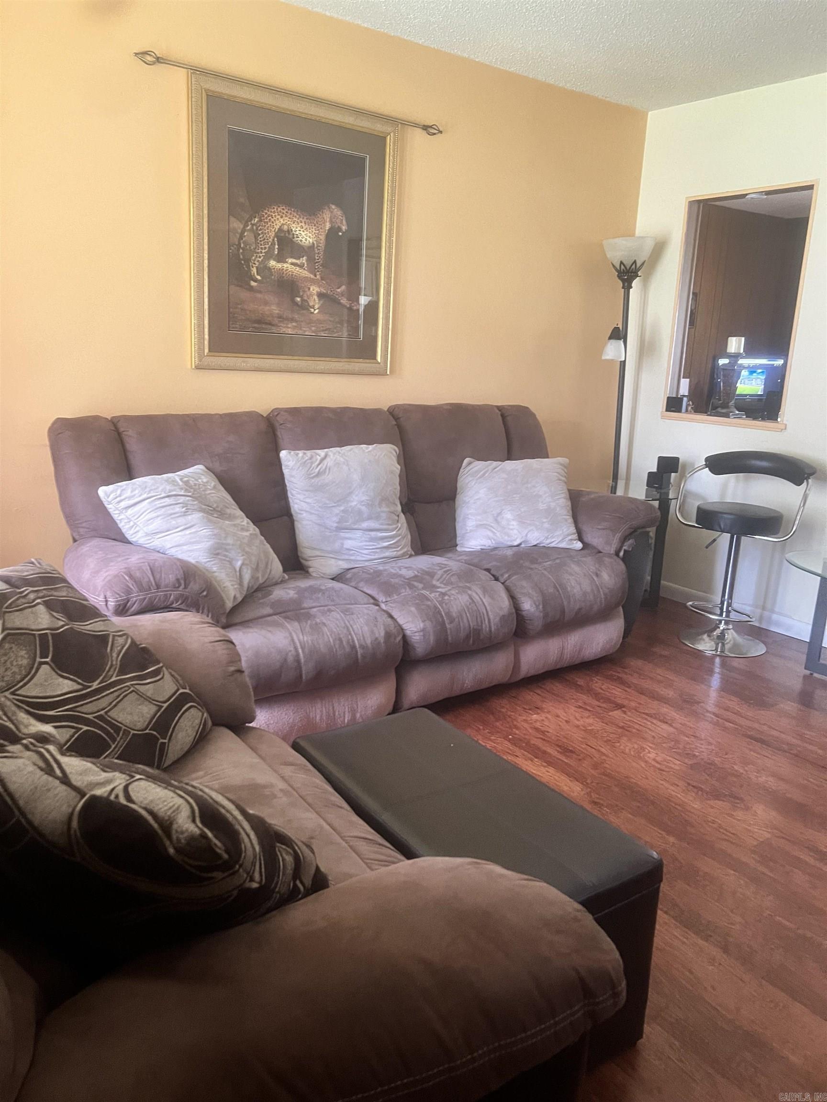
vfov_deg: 67.3
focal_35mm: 26
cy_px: 551
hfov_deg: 53.1
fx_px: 828
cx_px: 414
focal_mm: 5.7
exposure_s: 1/60
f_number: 1.5
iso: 500
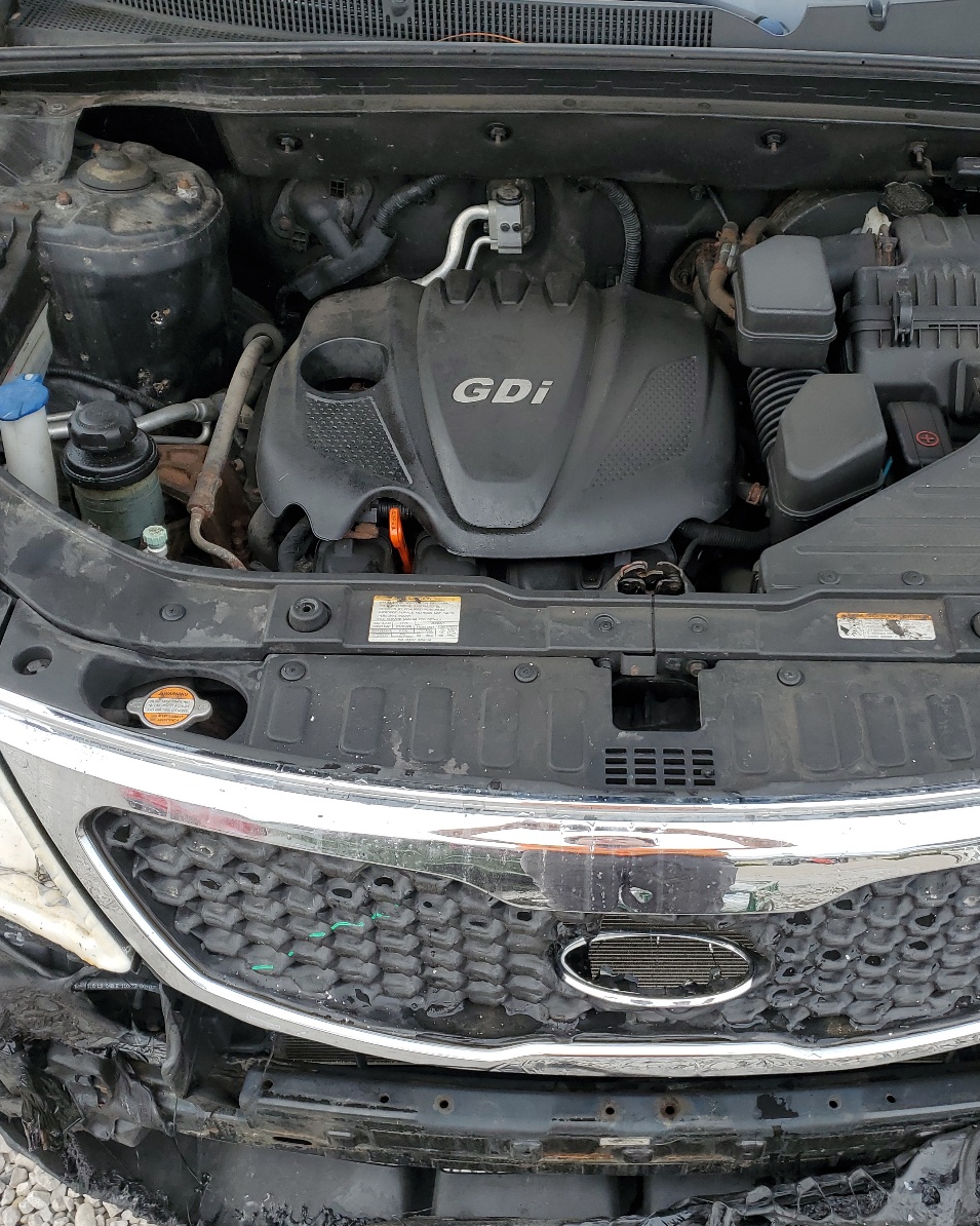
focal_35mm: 34
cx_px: 658
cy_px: 614
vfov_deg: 52.8
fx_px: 1233
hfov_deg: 42.7
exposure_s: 1/417
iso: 50
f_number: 1.5
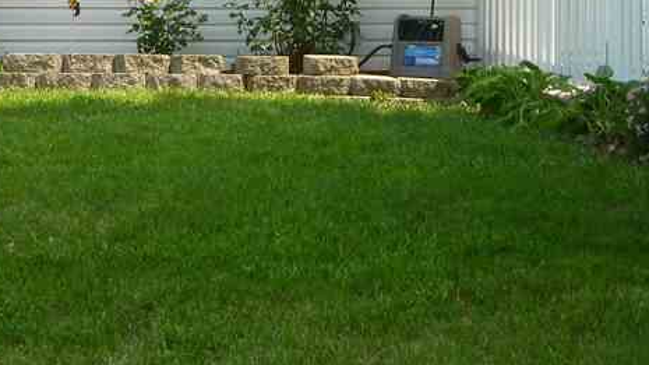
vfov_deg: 10.8
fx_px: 1858
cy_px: -169
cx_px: 427
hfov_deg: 19.8
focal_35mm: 108
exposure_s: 1/320
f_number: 3.6
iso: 100
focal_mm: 6.5
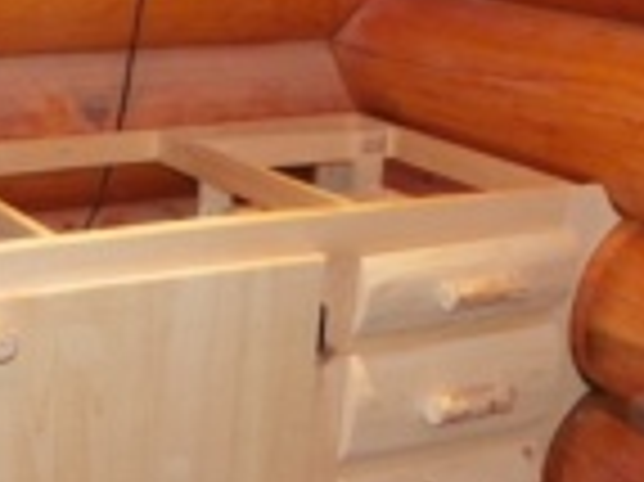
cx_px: 34
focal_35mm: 69
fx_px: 1283
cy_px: 572
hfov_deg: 27.0
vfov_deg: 20.0
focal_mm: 4.6
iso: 200
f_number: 2.8
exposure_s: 1/30
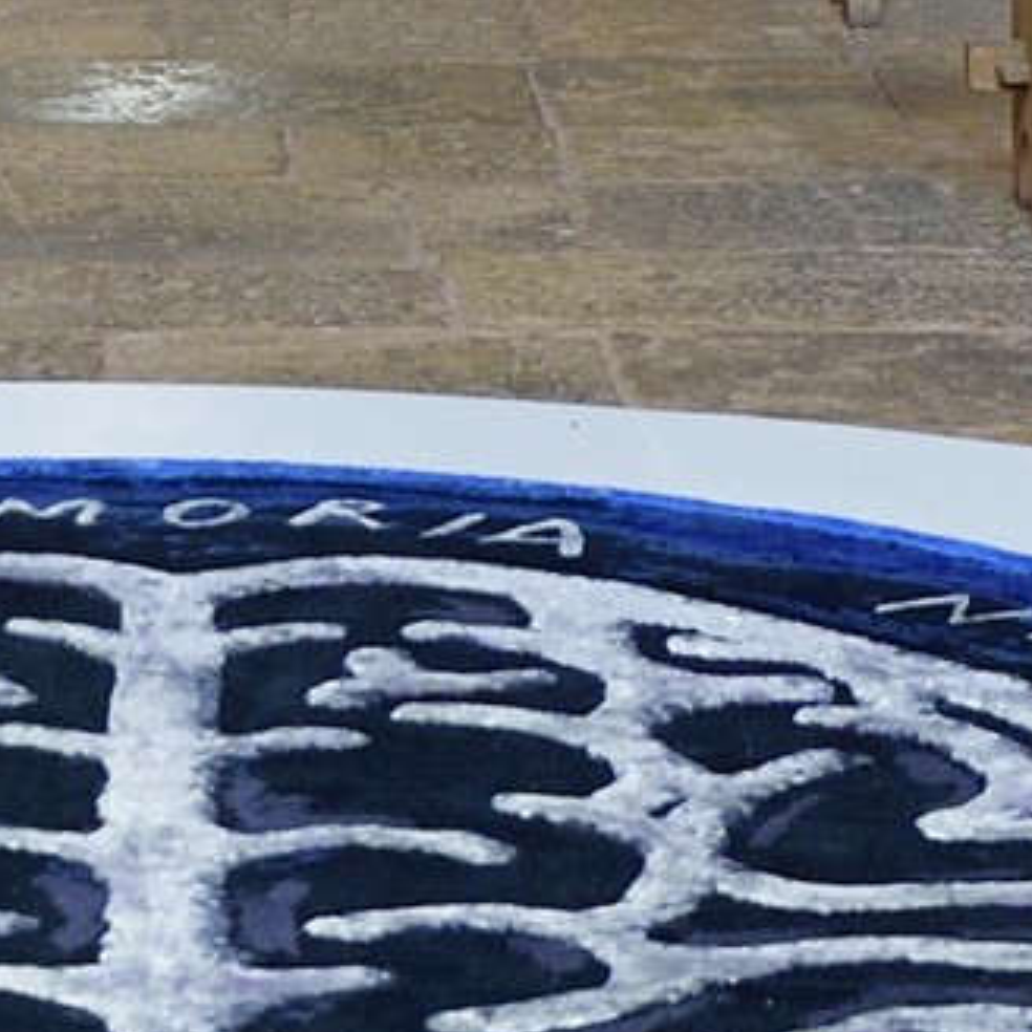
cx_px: 164
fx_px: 6712
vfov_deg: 8.0
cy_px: -1663
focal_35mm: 199
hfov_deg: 8.8
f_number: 6.3
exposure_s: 1/13
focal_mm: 32
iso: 800
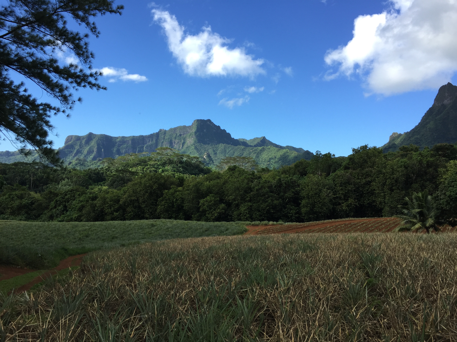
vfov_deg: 48.2
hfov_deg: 61.7
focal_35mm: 29
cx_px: 228
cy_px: 171
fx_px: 383
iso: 32
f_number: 2.2
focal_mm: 4.15
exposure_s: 1/860
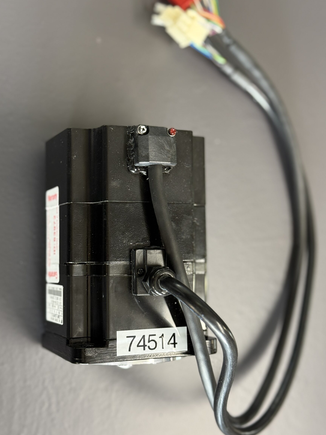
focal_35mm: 53
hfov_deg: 27.5
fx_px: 665
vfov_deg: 36.2
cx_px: 169
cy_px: 212
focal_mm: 6.76
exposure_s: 1/33
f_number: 1.78
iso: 200
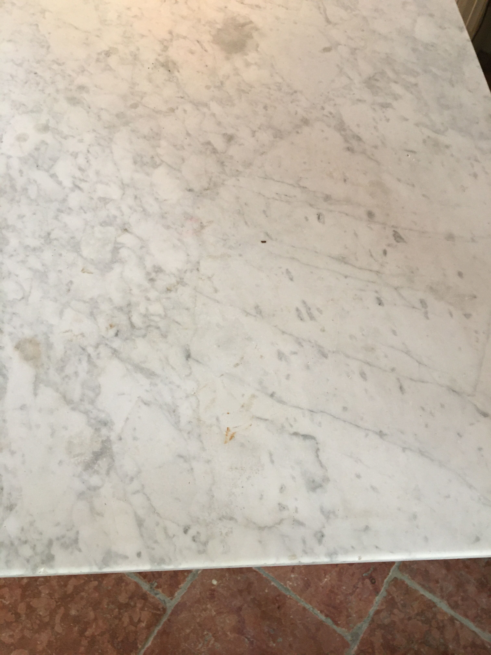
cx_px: 246
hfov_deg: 48.2
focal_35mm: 29
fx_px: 548
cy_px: 328
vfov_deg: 61.7
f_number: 2.2
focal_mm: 4.15
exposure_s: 1/33
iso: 160
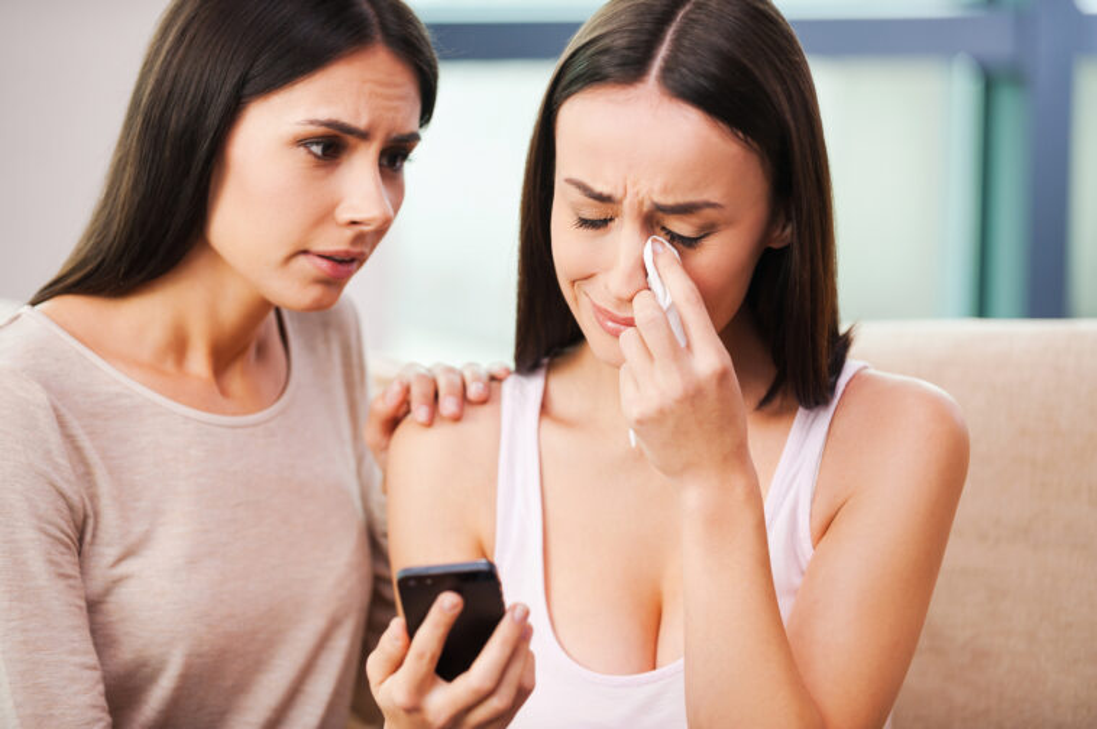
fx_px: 3349
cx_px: 548
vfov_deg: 12.4
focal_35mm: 110
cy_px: 364
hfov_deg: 18.6
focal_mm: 110
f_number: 2.8
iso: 320
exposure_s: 1/80
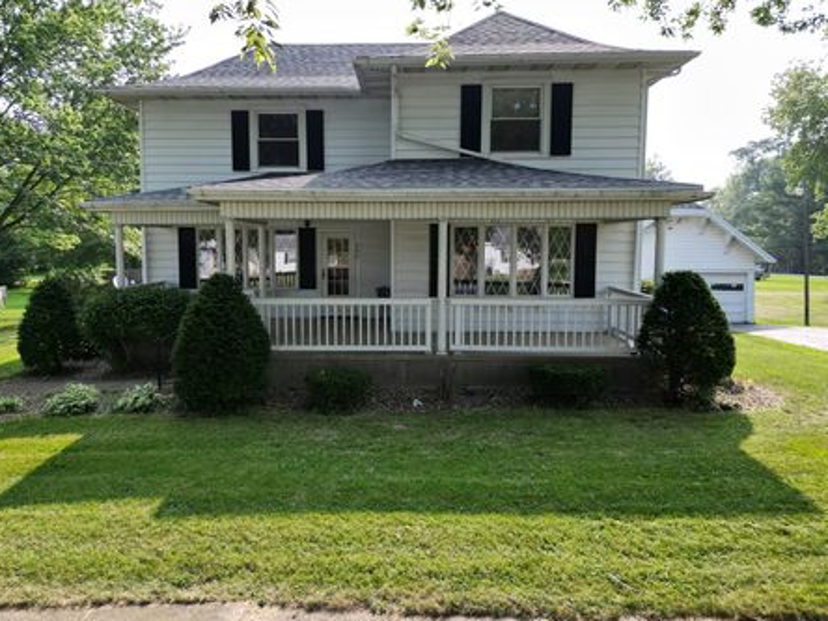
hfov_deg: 65.2
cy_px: 301
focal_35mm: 27
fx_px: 646
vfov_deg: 51.3
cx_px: 384
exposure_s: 1/1500
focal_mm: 6.72
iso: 110
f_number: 1.7
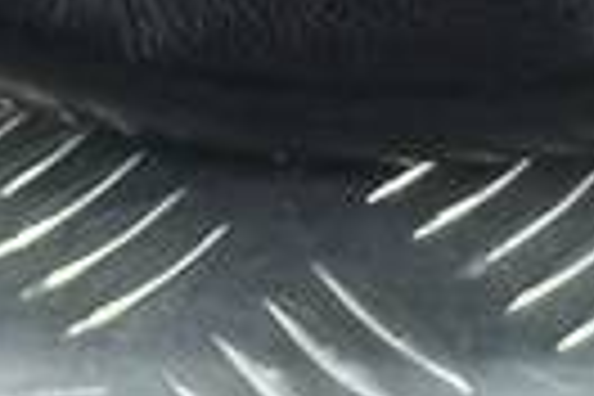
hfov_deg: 10.2
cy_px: -1305
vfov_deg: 5.7
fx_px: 3316
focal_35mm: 201
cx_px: 270
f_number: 1.8
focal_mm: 4.6
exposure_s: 1/50
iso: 100
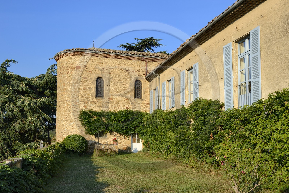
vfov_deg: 38.9
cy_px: 96
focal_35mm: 34
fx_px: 273
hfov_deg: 55.8
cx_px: 144
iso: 200
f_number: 10
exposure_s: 1/200
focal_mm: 34
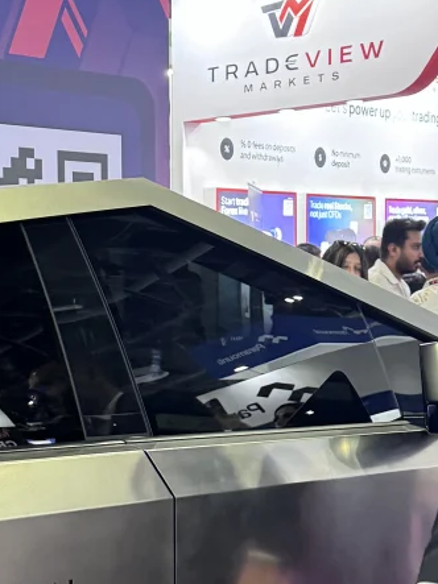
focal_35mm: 78
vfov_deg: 25.0
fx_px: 1317
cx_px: 75
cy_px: 363
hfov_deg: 18.7
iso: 320
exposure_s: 1/50
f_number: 1.78
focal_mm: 6.76
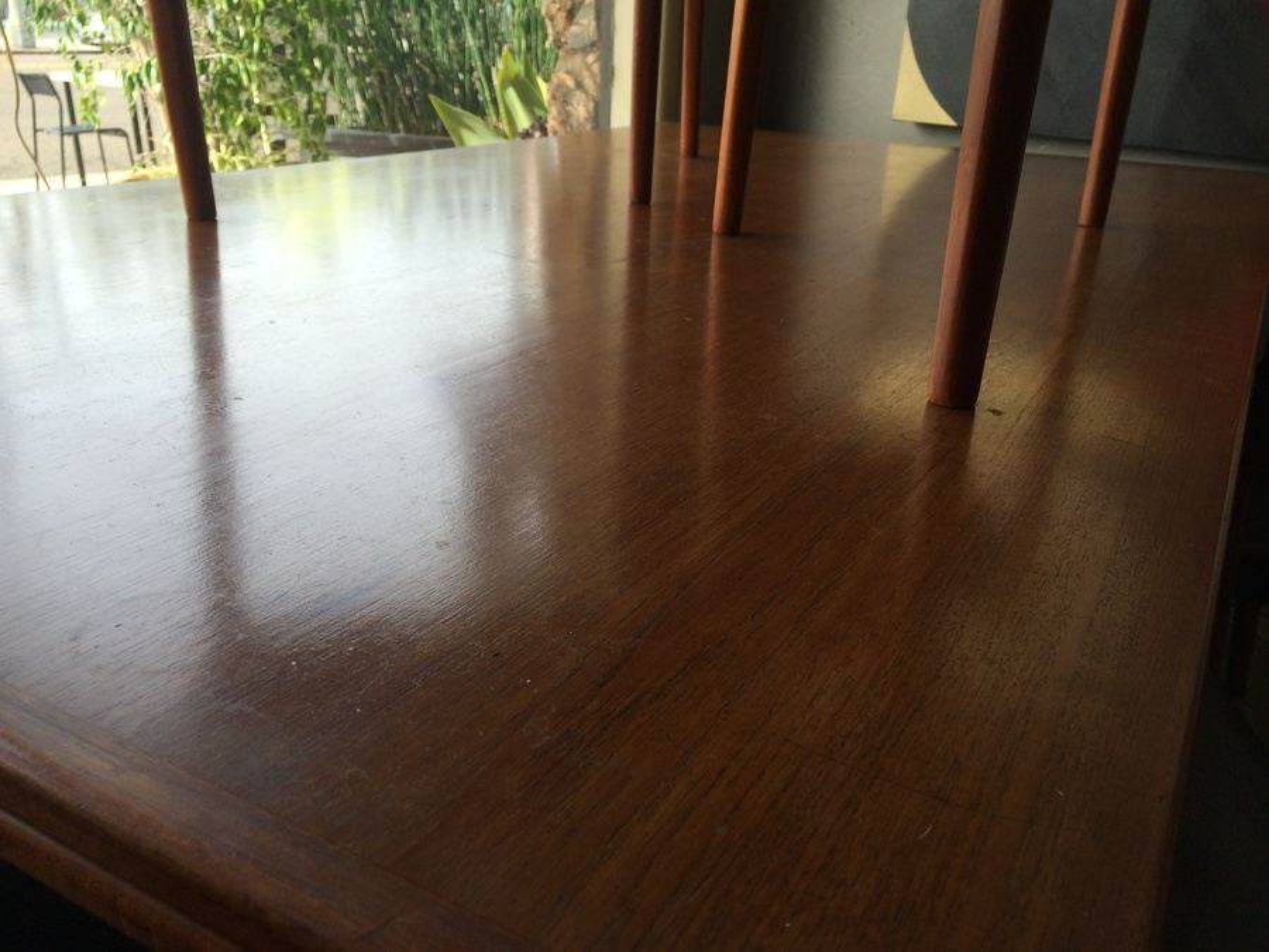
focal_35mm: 30
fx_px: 1100
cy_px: 476
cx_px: 634
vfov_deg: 46.8
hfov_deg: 60.0
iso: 32
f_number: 2.2
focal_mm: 4.12
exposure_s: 1/357
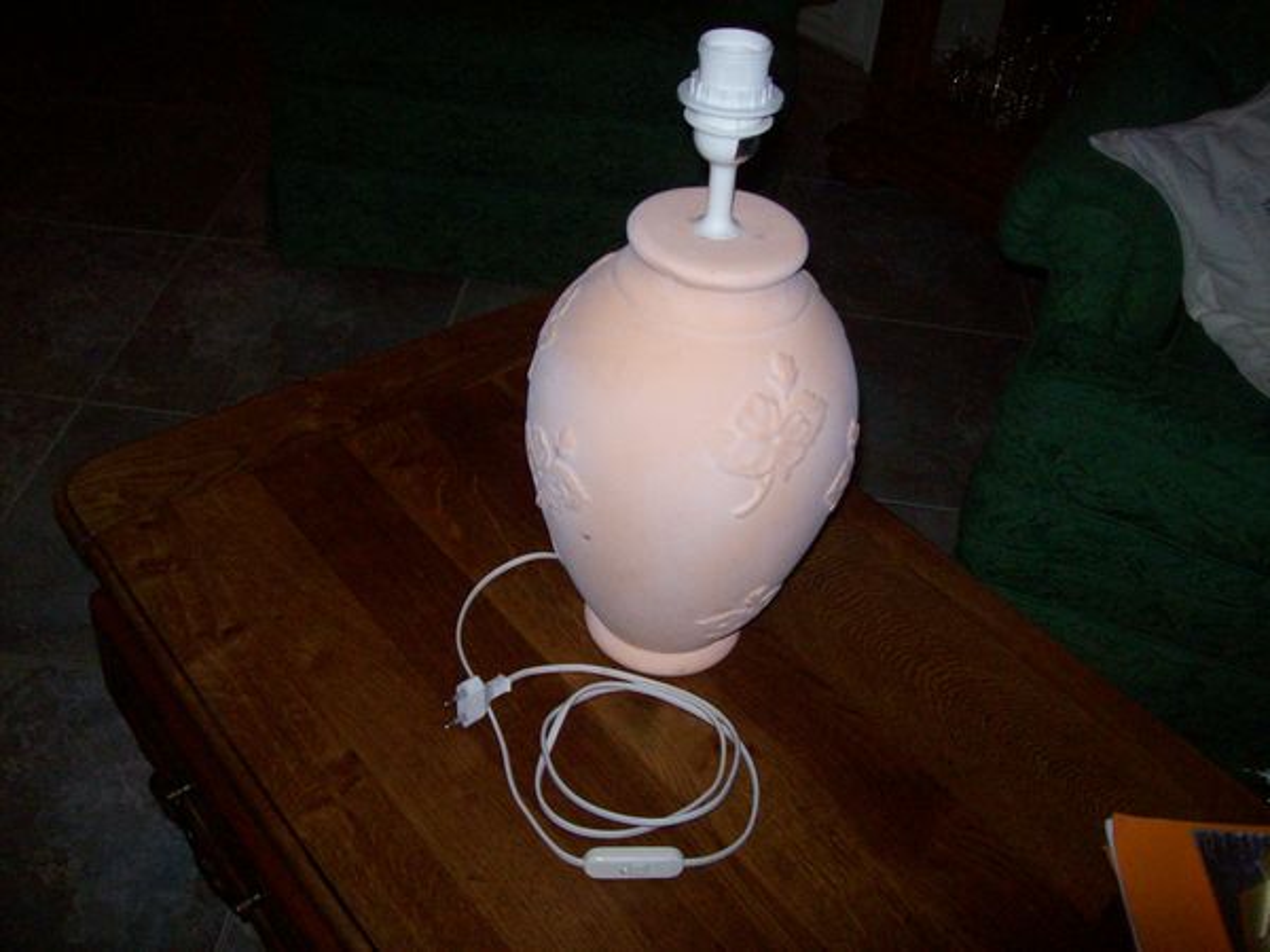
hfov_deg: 51.4
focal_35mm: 36
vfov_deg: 39.7
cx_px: 635
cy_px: 476
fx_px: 1321
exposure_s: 1/64
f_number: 2.7
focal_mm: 6
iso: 200
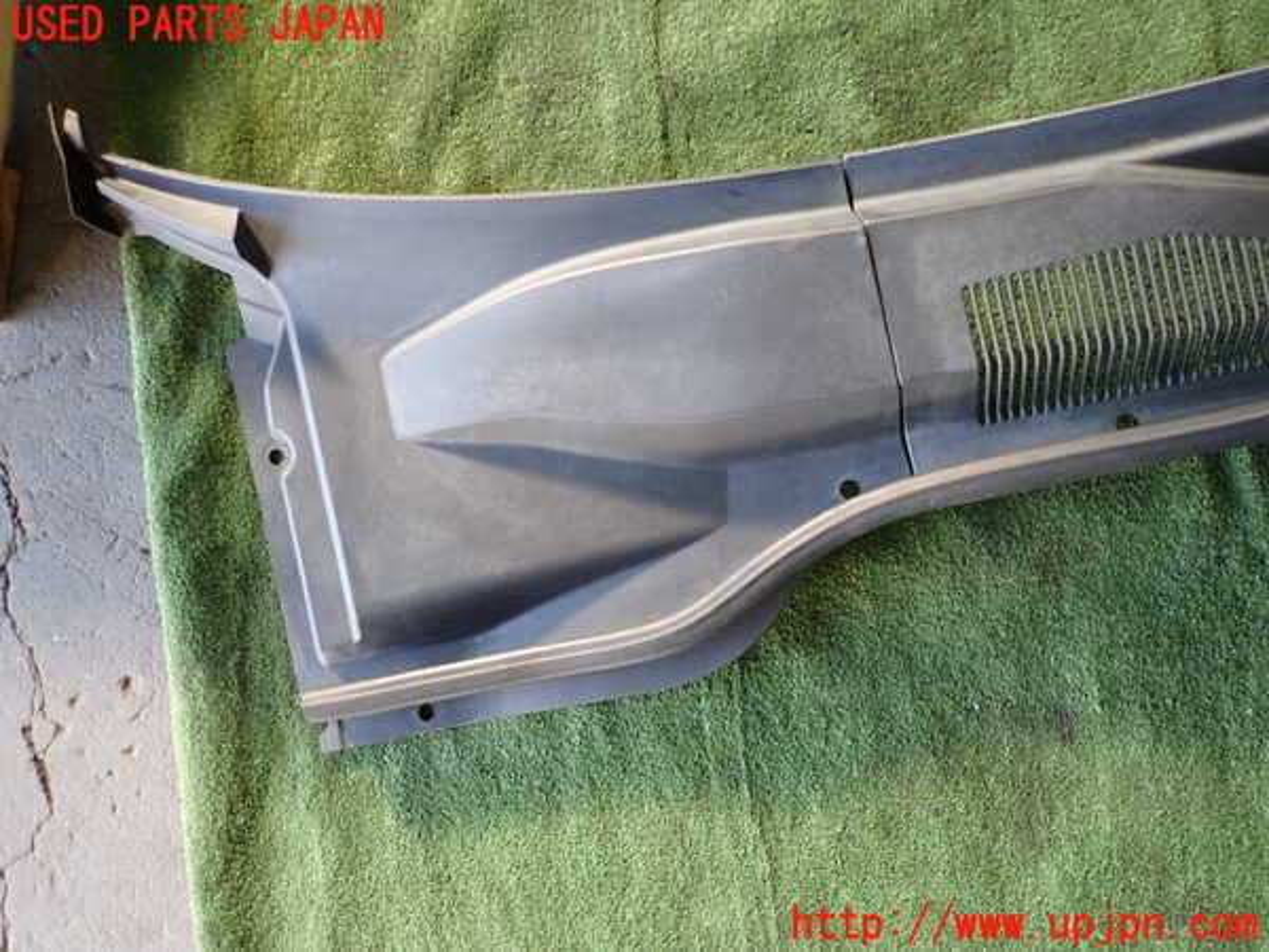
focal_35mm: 25
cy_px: 476
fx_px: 916
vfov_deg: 54.9
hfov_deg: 69.4
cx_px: 634
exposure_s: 1/60
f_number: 2
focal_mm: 4.5
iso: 200
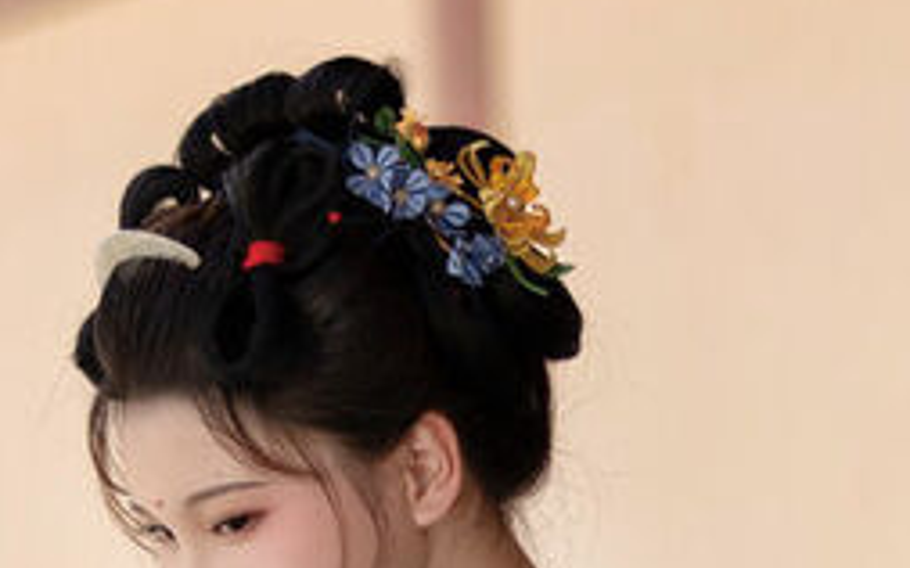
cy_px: 690
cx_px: 1108
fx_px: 10910
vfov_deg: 3.0
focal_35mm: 440
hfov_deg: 4.8
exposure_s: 1/2000
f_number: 2.8
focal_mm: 102
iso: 160
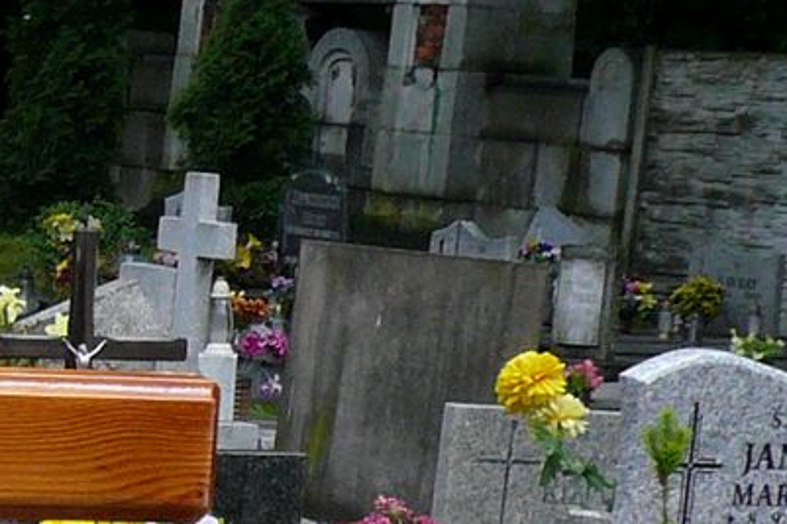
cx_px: -526
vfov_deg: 7.7
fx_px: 3824
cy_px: 800
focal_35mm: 175
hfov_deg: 11.1
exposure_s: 1/640
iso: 100
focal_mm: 6.1
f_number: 3.1
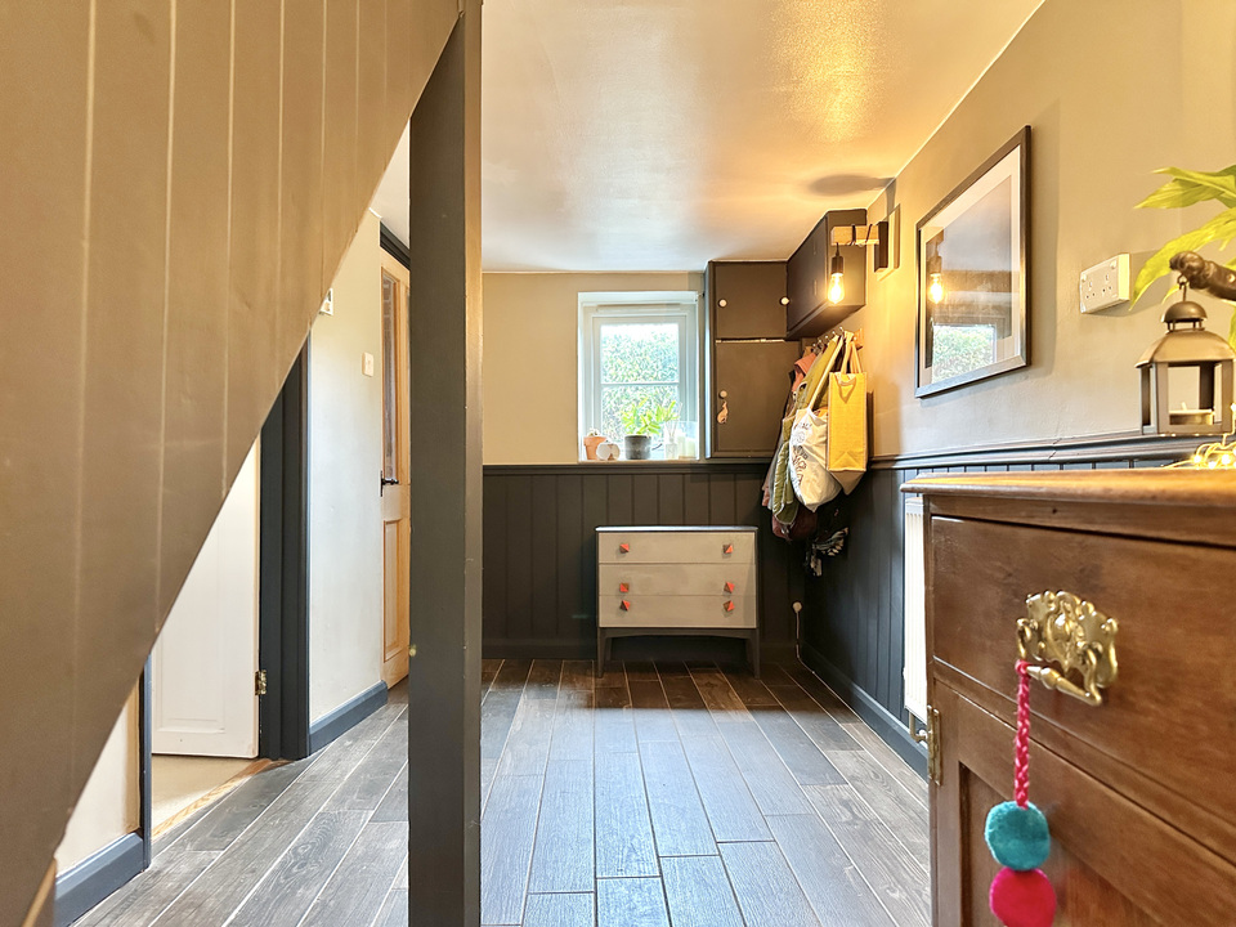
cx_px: 618
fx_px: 857
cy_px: 464
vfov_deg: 56.8
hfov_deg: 71.6
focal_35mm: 24
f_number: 1.78
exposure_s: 1/33
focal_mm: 6.86
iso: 640
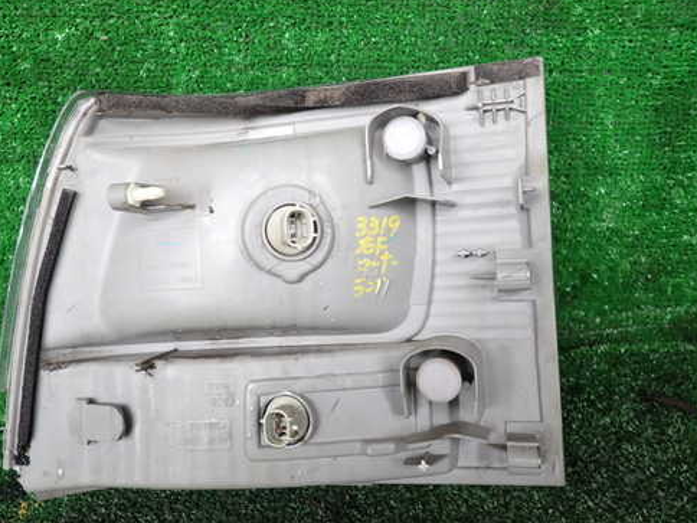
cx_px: 291
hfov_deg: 58.0
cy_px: 249
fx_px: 624
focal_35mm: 31
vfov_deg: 45.4
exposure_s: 1/50
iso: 200
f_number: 2
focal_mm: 4.5
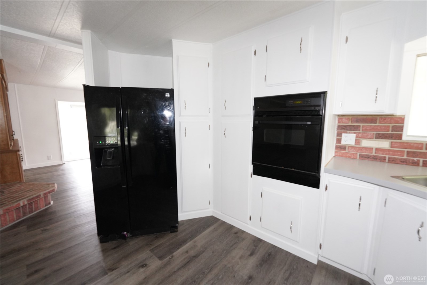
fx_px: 166
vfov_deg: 81.2
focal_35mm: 14
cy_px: 142
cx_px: 214
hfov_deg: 104.3
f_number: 4
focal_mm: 14
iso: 3200
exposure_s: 1/125
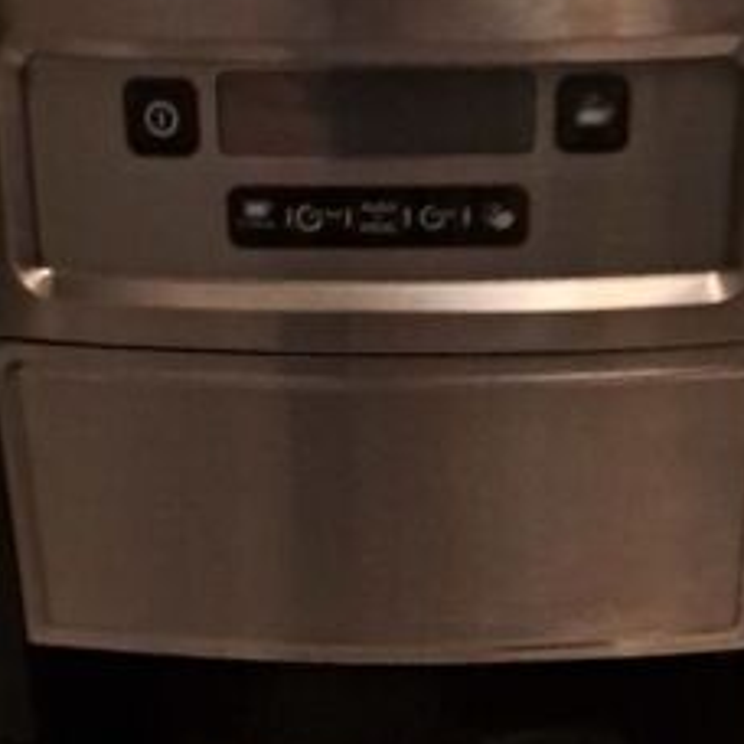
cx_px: 414
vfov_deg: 27.5
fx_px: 1508
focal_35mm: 62
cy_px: 519
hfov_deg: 27.7
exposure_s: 1/20
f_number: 1.8
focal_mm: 4.65
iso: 1000
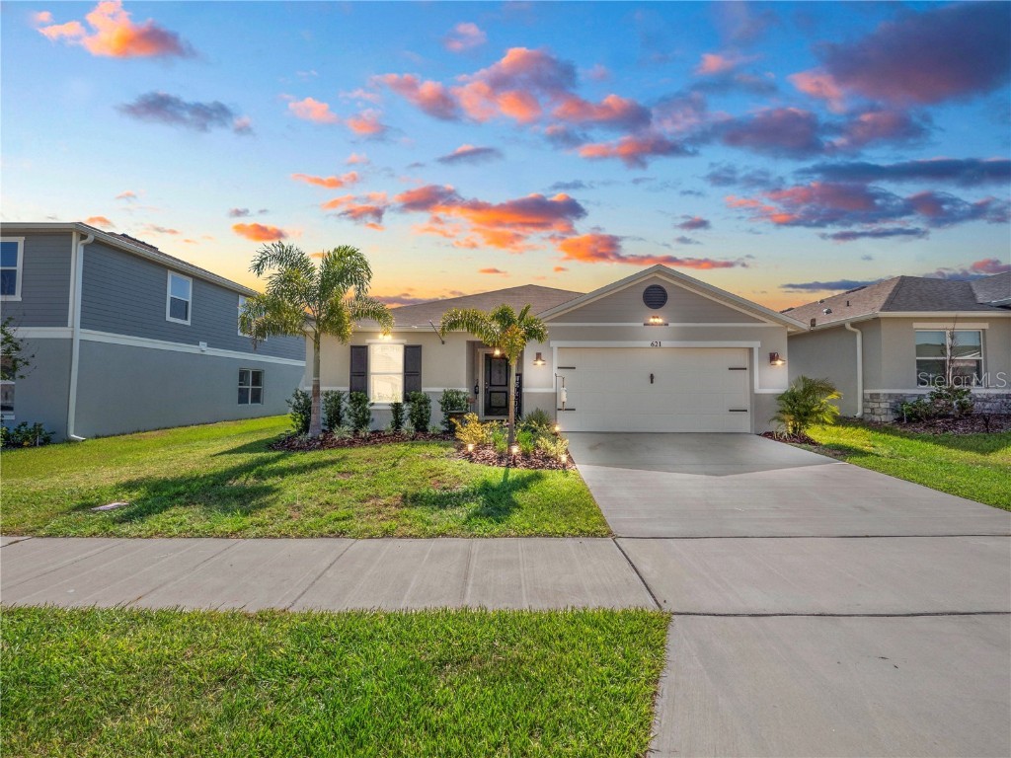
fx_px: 409
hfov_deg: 102.1
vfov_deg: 85.7
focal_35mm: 14
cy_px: 379
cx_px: 506
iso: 250
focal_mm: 7
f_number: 11
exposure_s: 1/250
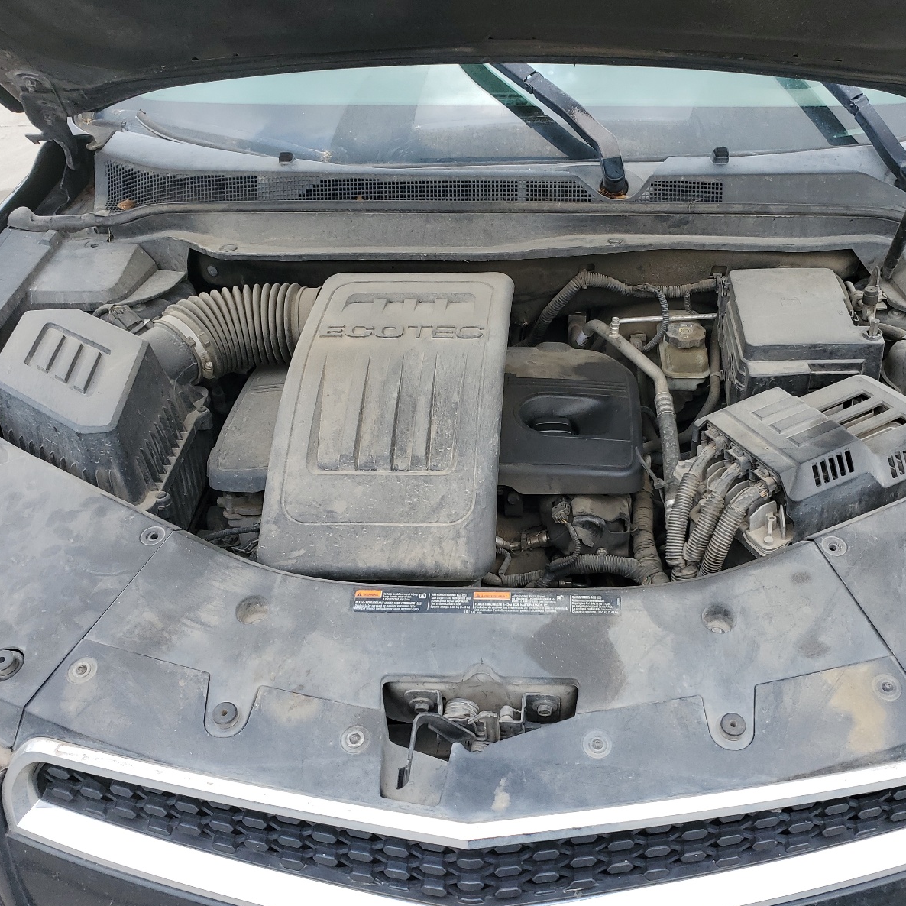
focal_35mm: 31
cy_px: 457
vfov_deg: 52.5
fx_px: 918
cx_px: 520
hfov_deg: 52.3
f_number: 1.5
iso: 50
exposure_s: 1/1111
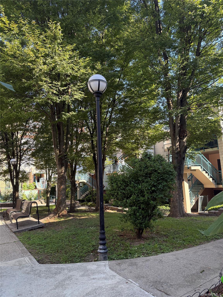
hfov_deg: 56.8
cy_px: 148
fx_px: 206
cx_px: 112
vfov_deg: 71.6
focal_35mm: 24
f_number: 1.78
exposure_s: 1/440
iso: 100
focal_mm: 6.76
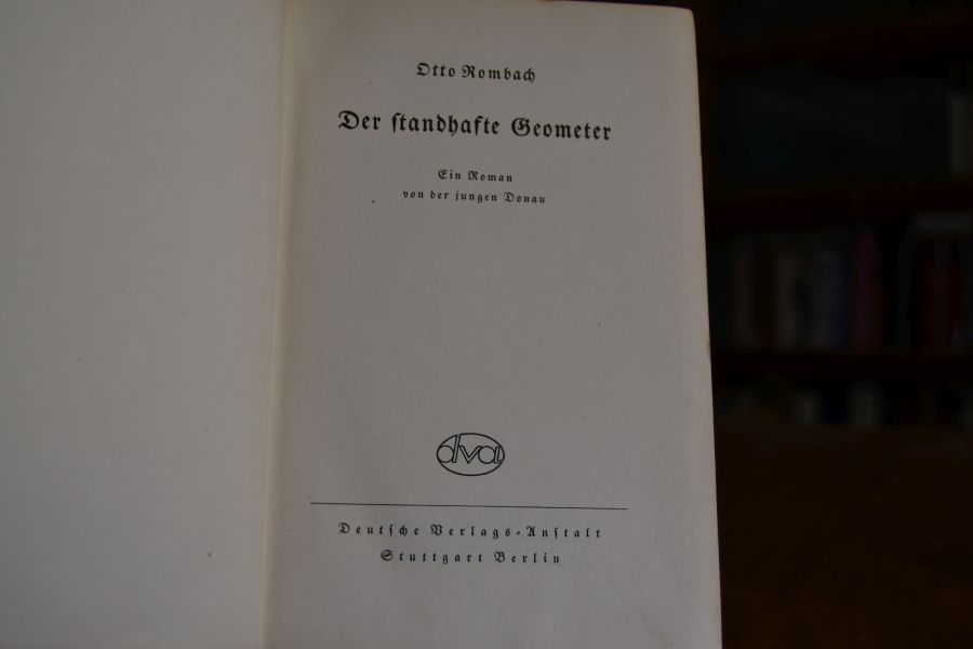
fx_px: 1243
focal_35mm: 46
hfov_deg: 42.7
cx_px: 486
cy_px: 324
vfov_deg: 29.2
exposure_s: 1/250
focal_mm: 31
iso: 400
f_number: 5
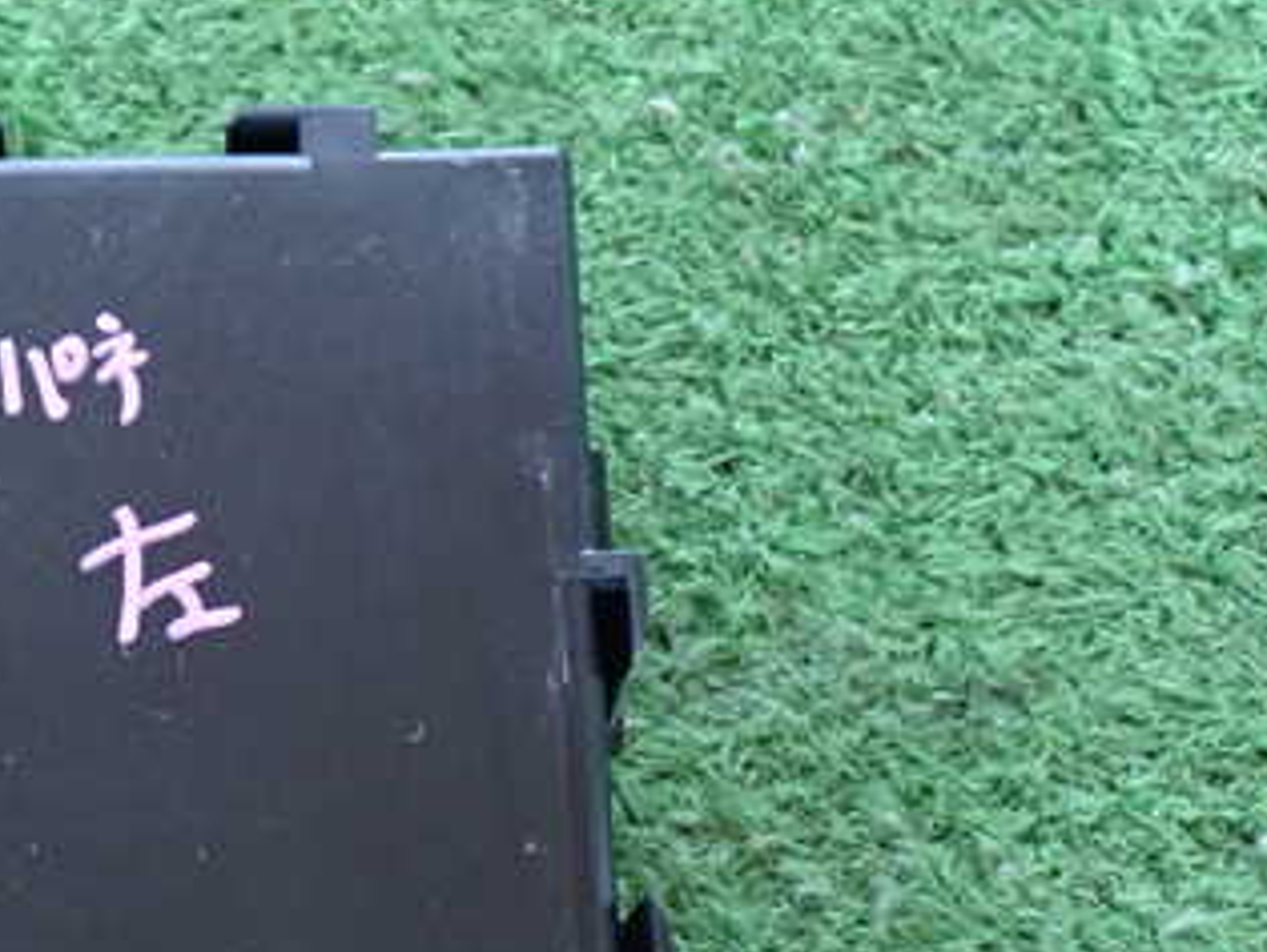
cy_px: 719
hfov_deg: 24.3
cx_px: 145
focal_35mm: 78
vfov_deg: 18.8
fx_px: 2858
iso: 800
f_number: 2.8
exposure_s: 1/15
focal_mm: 7.31
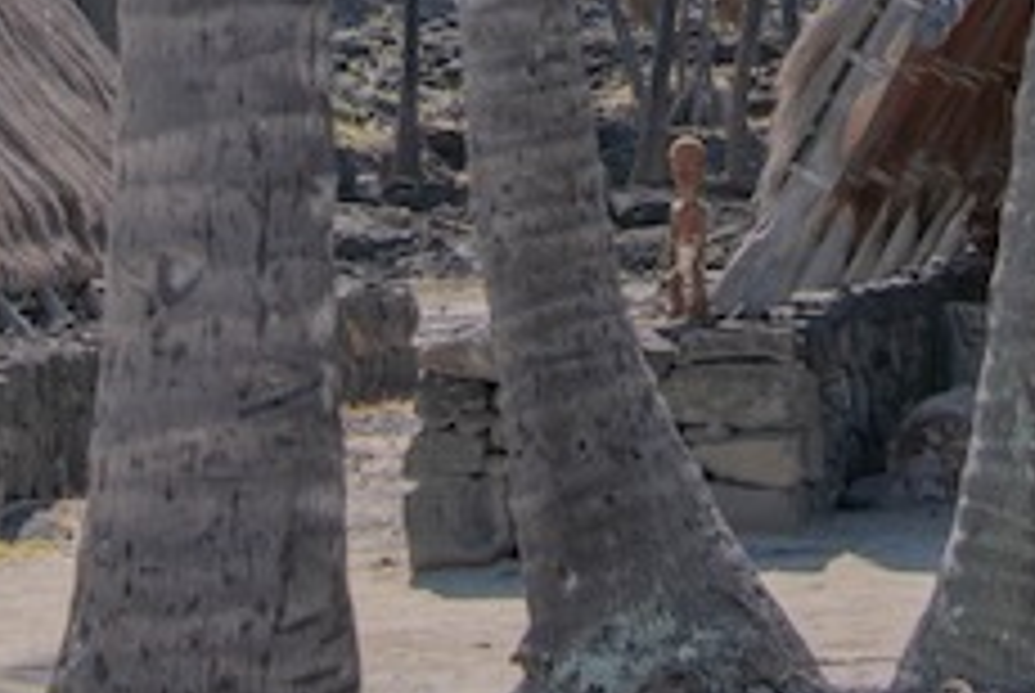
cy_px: -788
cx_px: 634
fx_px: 5441
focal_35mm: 189
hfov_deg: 10.9
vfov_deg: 7.0
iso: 64
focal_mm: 34
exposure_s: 1/80
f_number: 7.1
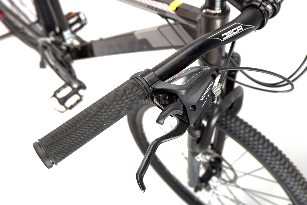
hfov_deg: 57.2
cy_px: 102
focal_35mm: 33
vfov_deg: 40.0
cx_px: 154
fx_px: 281
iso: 200
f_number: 4.2
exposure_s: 1/45
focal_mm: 22.8
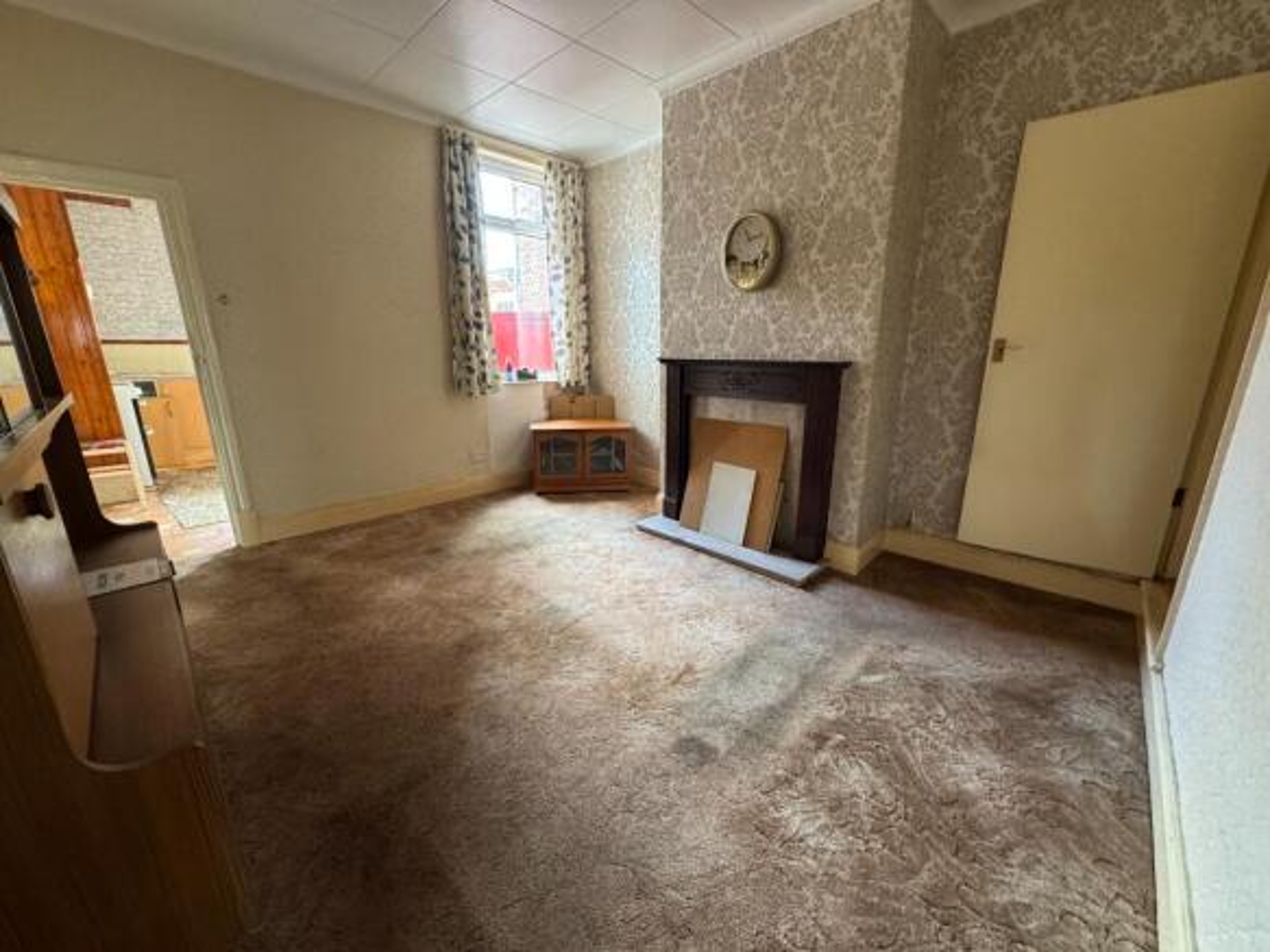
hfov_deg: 102.1
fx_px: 514
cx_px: 635
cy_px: 476
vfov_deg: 85.7
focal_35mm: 14
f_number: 2.2
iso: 320
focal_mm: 2.22
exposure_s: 1/64
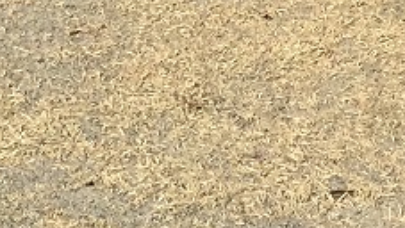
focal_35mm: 227
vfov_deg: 5.0
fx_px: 2439
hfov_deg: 9.5
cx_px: 264
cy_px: -518
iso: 32
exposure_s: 1/2326
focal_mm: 4.15
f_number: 2.2
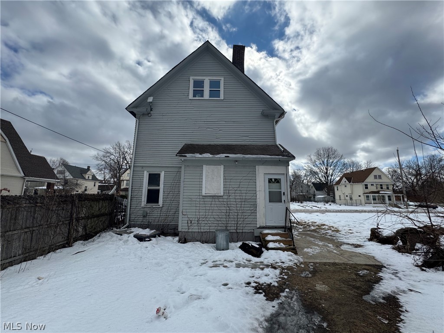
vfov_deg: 85.7
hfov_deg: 102.1
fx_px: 180
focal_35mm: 14
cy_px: 166
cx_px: 222
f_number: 2.2
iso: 50
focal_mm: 2.22
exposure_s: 1/2208
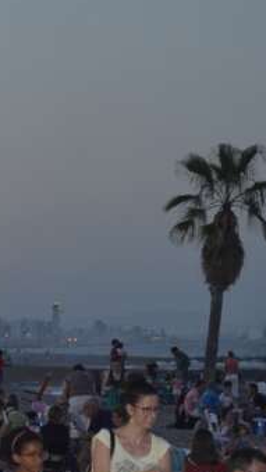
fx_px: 3194
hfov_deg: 4.8
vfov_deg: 8.4
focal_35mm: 255
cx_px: 57
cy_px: 402
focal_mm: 52
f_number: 5.6
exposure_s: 1/60
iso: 400
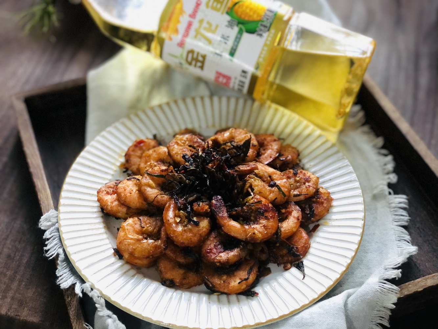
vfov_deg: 25.7
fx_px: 721
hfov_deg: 33.8
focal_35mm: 57
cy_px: 164
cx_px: 219
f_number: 2.8
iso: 500
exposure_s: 1/30
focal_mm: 6.6
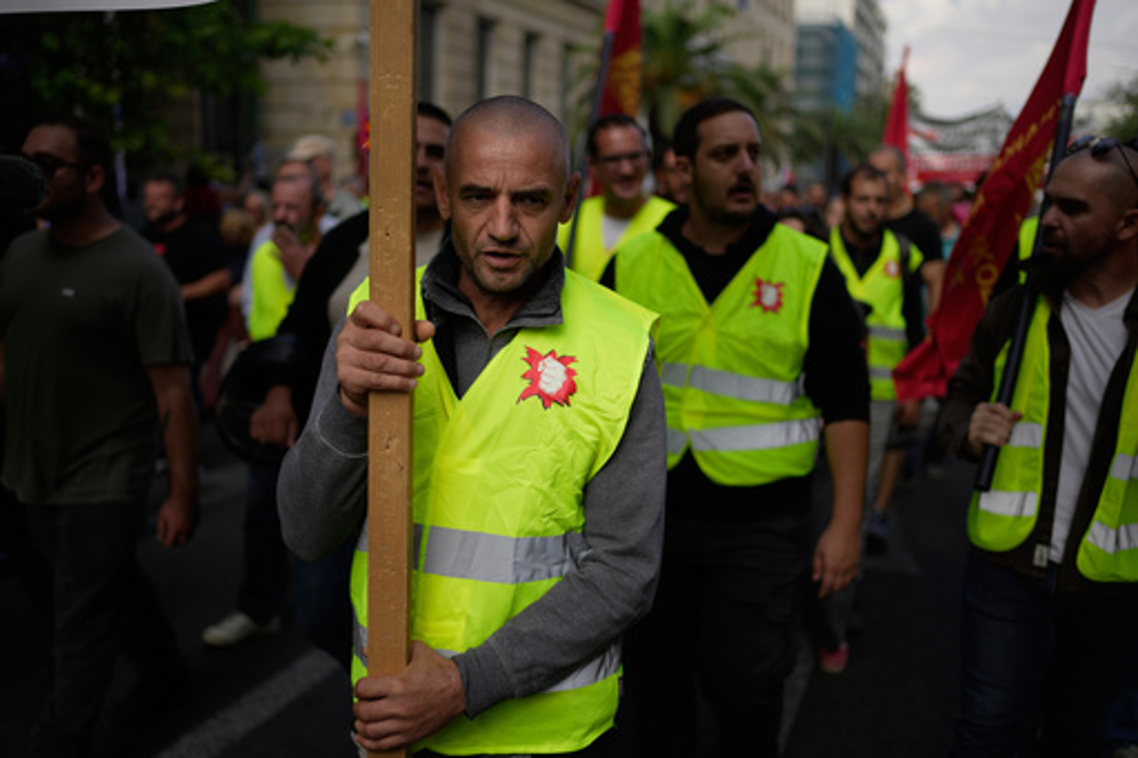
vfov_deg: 37.8
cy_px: 379
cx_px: 569
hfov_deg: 54.4
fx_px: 1106
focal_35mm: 35
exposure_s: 1/3200
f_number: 1.8
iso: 100
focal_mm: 35
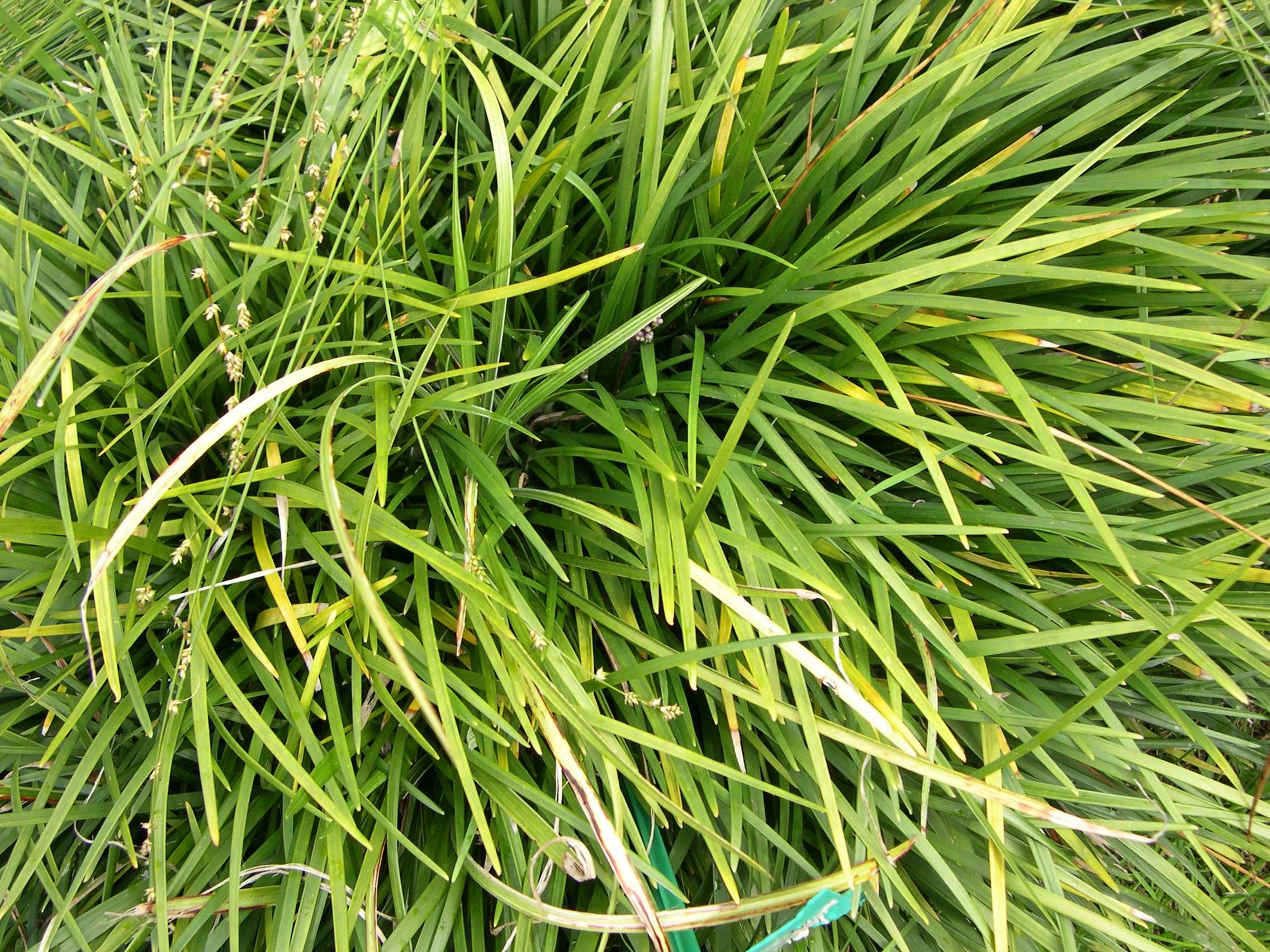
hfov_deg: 49.0
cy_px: 476
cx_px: 635
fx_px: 1394
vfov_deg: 37.7
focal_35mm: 38
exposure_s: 1/294
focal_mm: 8
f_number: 2.8
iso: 100
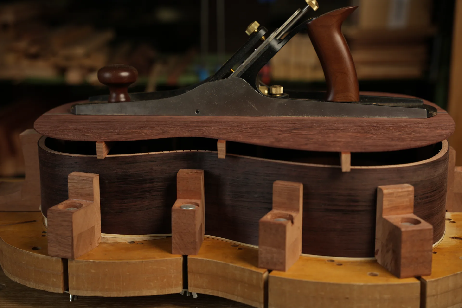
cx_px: 231
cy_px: 154
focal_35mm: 62
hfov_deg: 32.1
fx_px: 802
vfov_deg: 21.7
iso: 100
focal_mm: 62.5
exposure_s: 1/30
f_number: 4
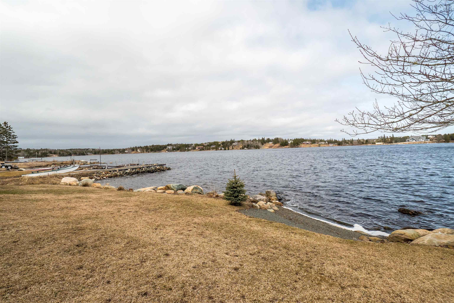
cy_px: 152
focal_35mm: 15
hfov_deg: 100.4
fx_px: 189
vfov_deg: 77.3
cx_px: 227
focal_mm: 10
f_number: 6.3
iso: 400
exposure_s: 1/2000
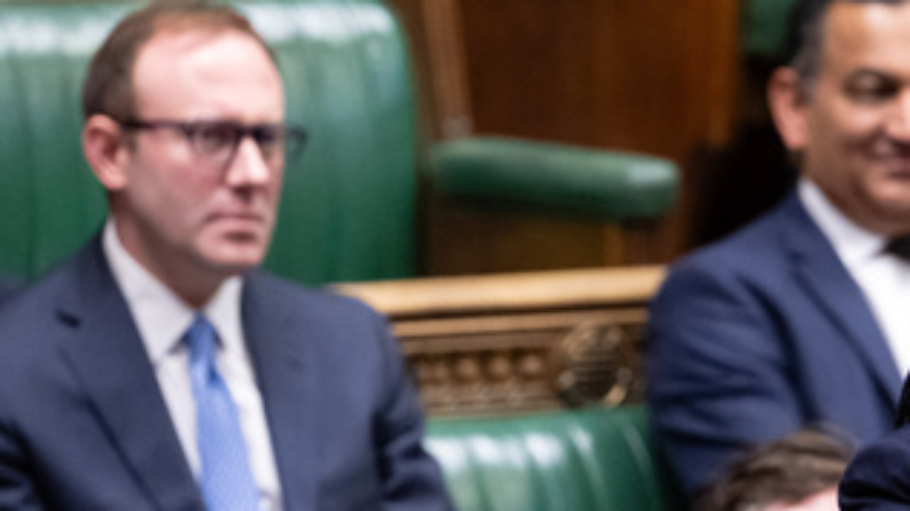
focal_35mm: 541
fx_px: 13049
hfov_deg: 4.0
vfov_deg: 2.2
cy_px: 586
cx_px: 1206
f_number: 3.5
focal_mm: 160
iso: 3200
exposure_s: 1/200
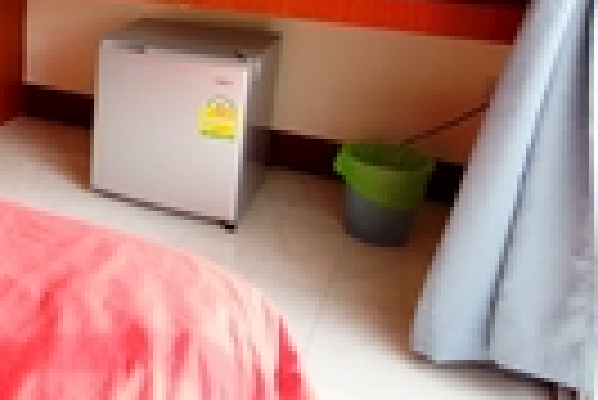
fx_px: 748
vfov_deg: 28.5
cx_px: -45
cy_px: 25
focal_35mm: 45
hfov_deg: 37.2
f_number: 14
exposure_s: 1/2.5
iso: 100
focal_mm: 10
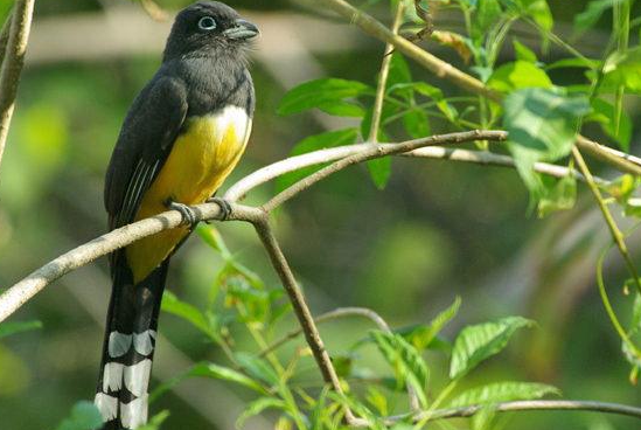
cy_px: 193
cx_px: 301
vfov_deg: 2.5
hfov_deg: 3.7
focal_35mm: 551
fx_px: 9827
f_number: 5.6
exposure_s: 1/250
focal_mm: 300
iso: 800
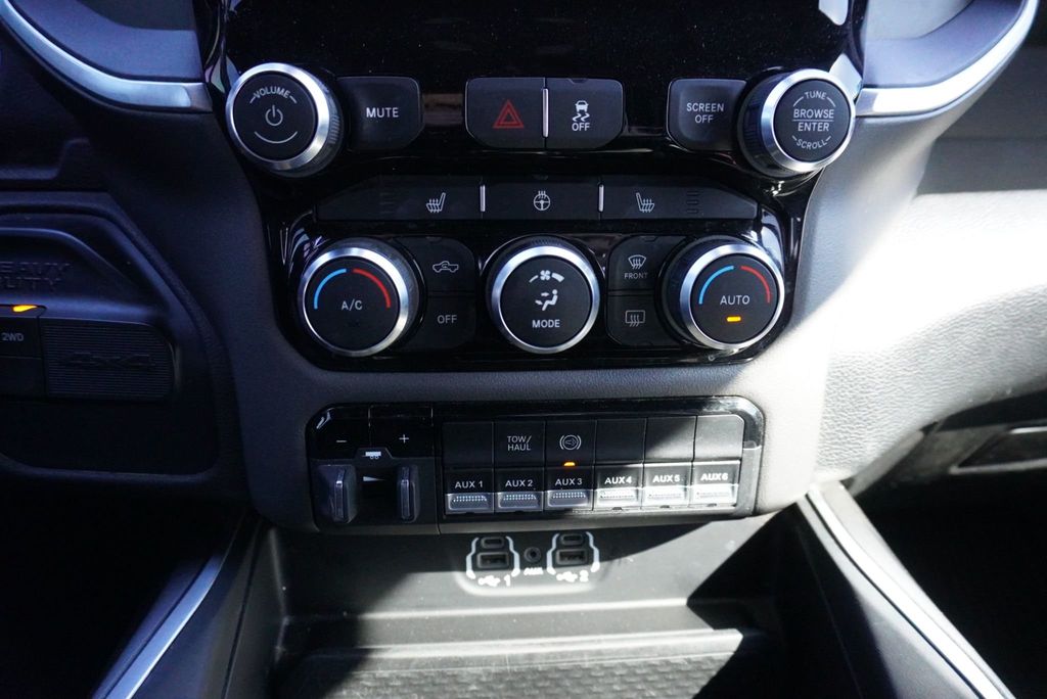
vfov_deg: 53.2
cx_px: 524
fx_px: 698
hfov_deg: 73.7
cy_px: 350
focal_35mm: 24
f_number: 4
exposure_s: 1/800
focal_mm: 16
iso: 6400
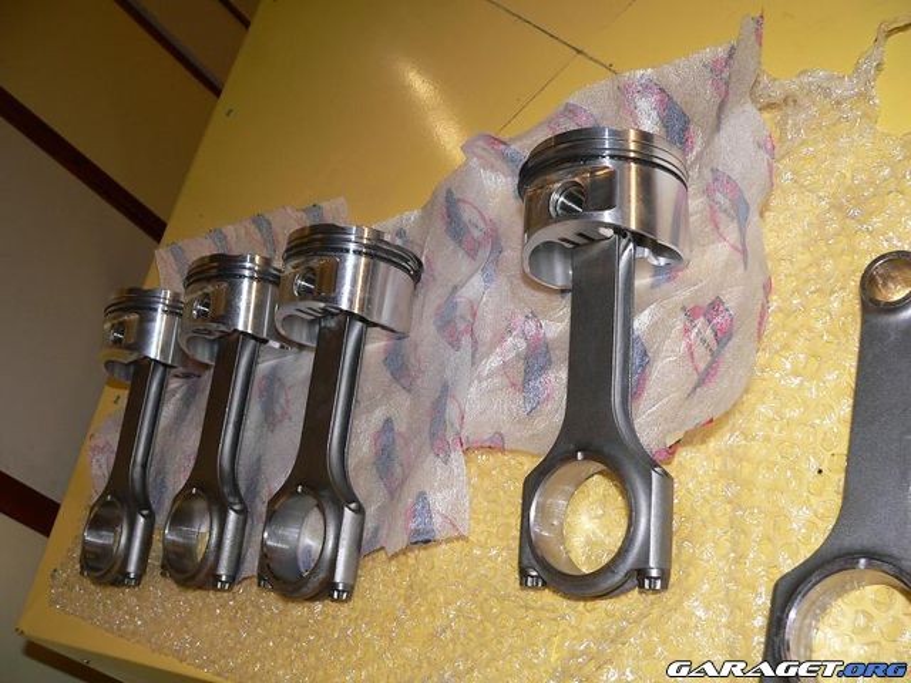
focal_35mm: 36
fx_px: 947
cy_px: 342
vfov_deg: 39.7
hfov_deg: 51.4
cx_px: 456
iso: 100
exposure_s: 1/60
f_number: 2.8
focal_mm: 6
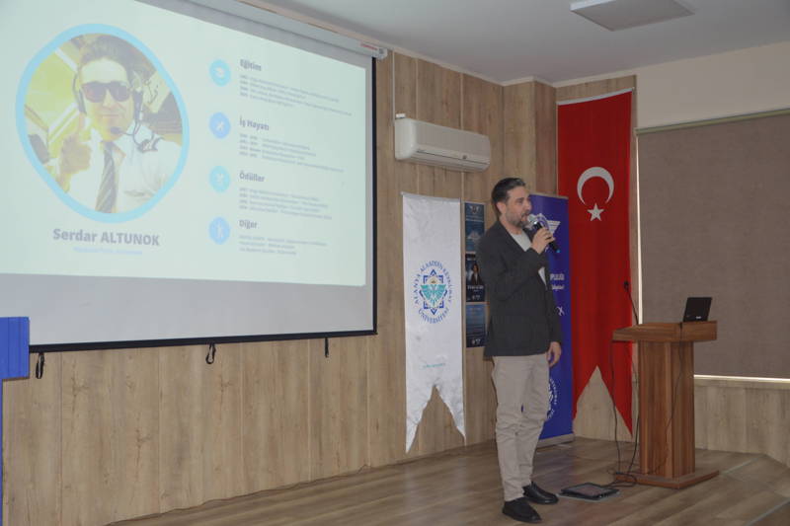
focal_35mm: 39
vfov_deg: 34.2
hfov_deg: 49.6
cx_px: 395
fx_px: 856
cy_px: 263
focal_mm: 26
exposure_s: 1/50
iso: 800
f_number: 4
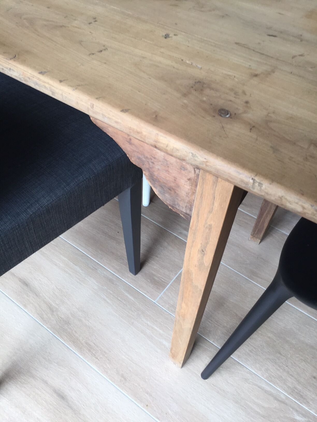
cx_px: 158
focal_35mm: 31
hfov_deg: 45.4
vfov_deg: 58.4
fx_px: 379
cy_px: 211
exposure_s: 1/100
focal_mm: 3.3
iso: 40
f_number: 2.4
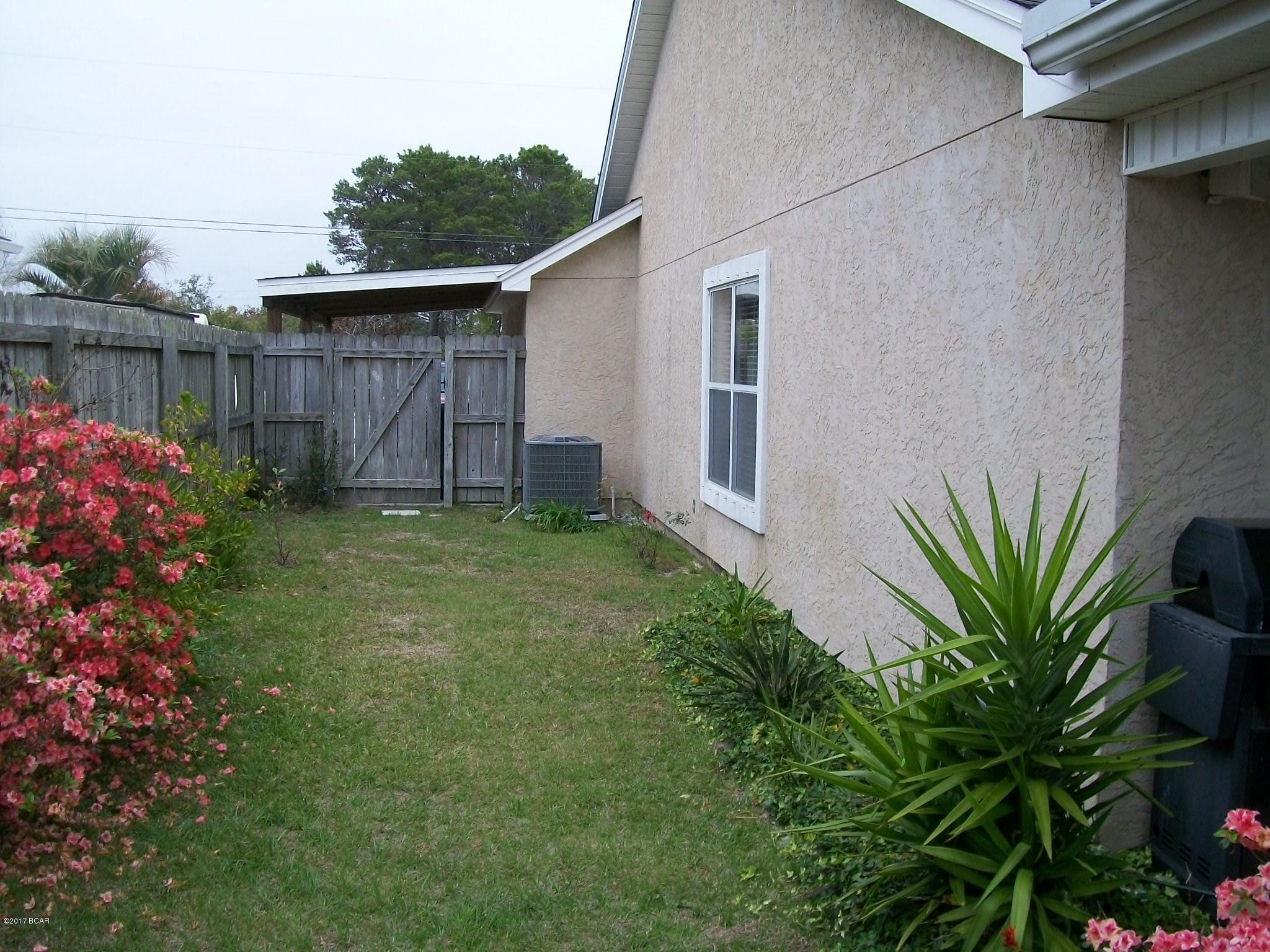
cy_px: 476
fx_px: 1321
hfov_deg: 51.4
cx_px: 635
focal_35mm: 36
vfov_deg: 39.7
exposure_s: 1/640
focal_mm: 6
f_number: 2.7
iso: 80
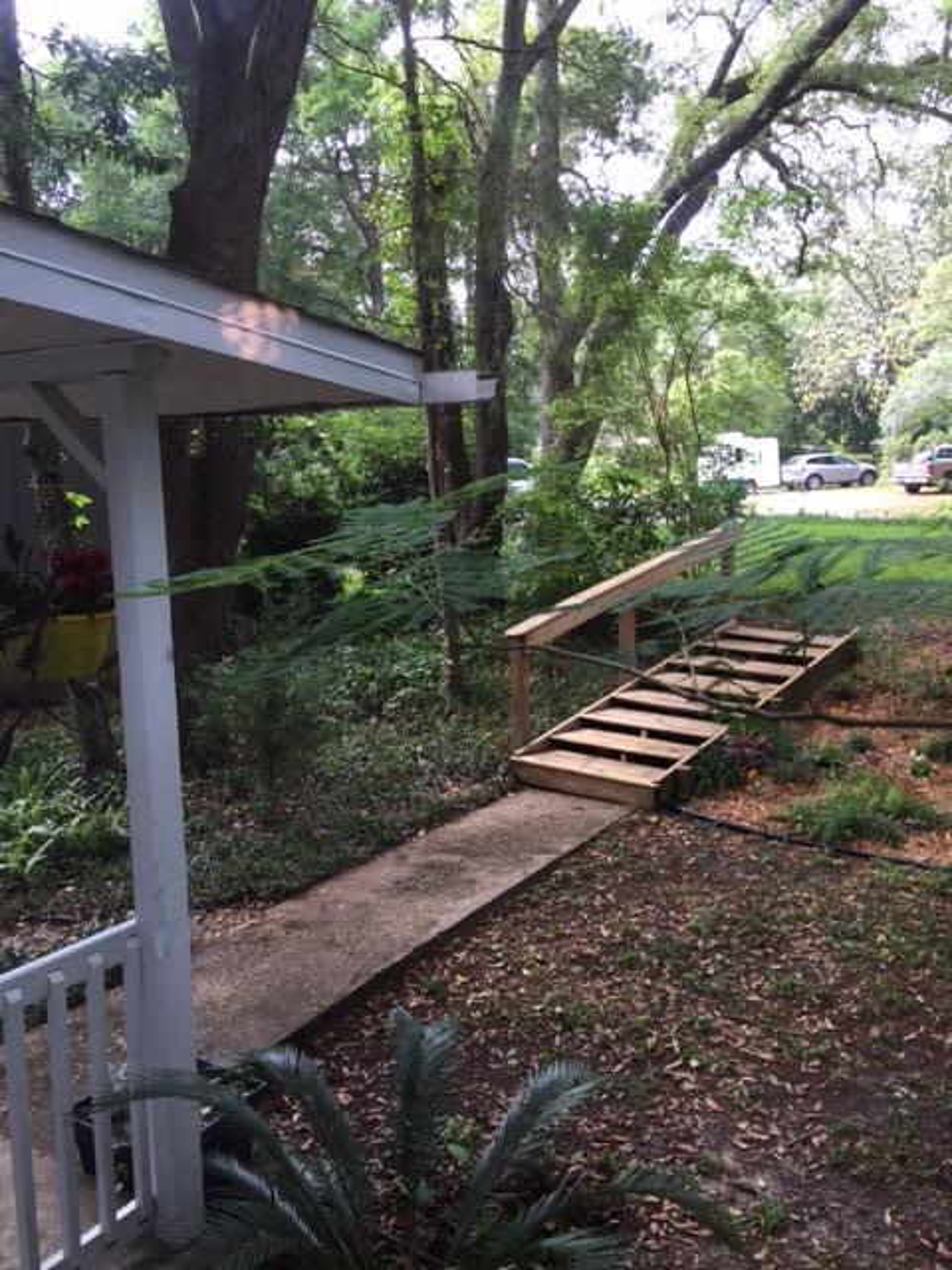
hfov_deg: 48.2
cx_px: 476
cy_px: 635
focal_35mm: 29
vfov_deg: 61.7
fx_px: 1063
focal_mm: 4.15
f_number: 2.2
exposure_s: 1/60
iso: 32
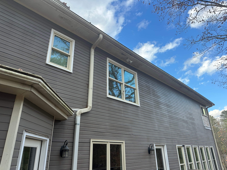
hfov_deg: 71.6
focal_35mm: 24
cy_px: 85
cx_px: 114
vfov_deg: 56.8
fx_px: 157
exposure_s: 1/1040
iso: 80
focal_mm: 6.86
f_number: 1.78
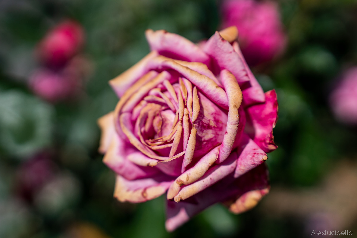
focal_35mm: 52
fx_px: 521
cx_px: 178
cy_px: 119
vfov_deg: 25.8
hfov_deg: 37.9
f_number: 2.8
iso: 100
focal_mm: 35
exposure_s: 1/3200
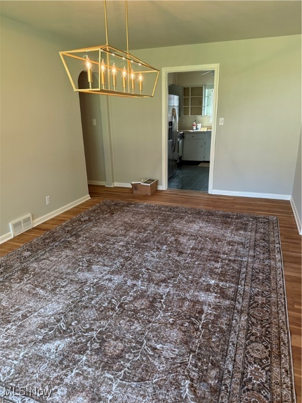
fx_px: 279
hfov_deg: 56.8
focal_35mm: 24
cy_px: 202
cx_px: 151
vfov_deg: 71.6
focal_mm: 6.76
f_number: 1.78
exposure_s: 1/60
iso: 200
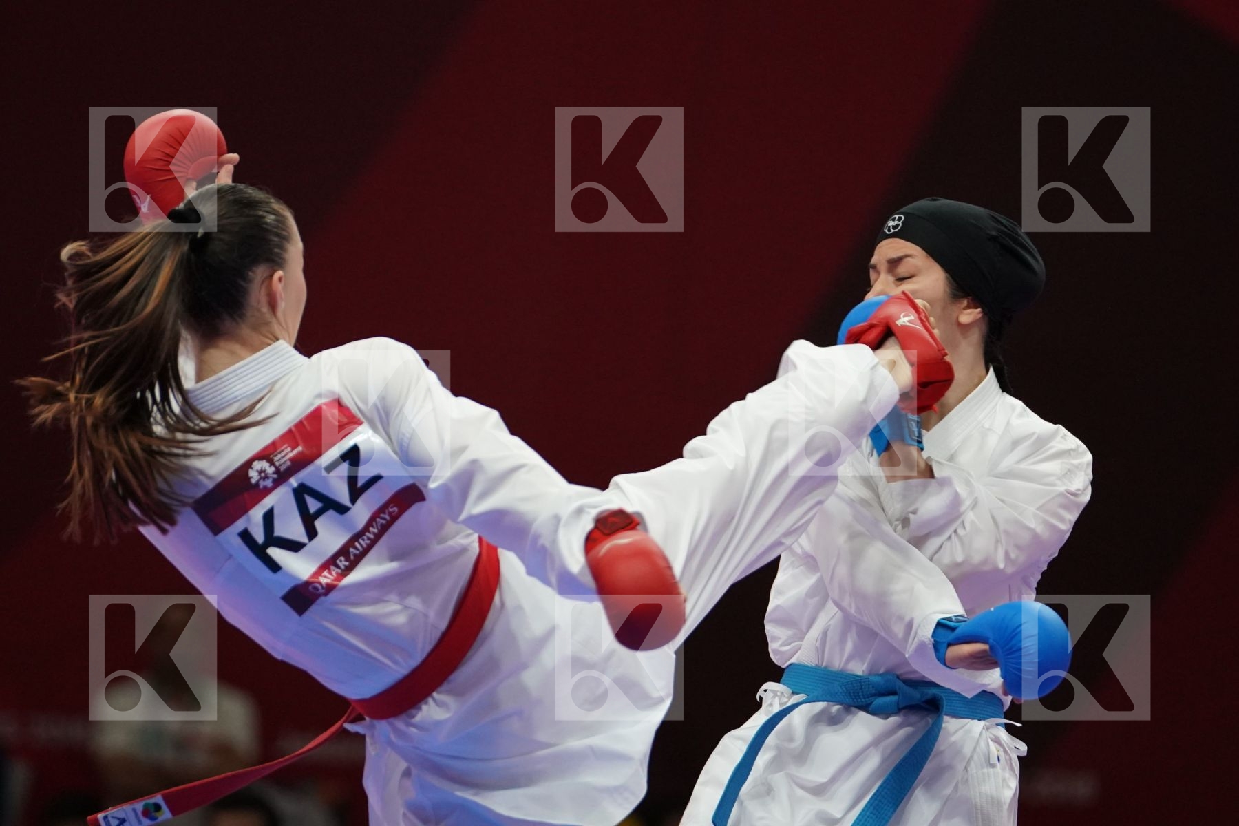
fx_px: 13043
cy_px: 413
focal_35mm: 379
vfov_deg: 3.6
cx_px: 620
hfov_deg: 5.4
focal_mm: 253
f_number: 4
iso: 2500
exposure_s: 1/1000
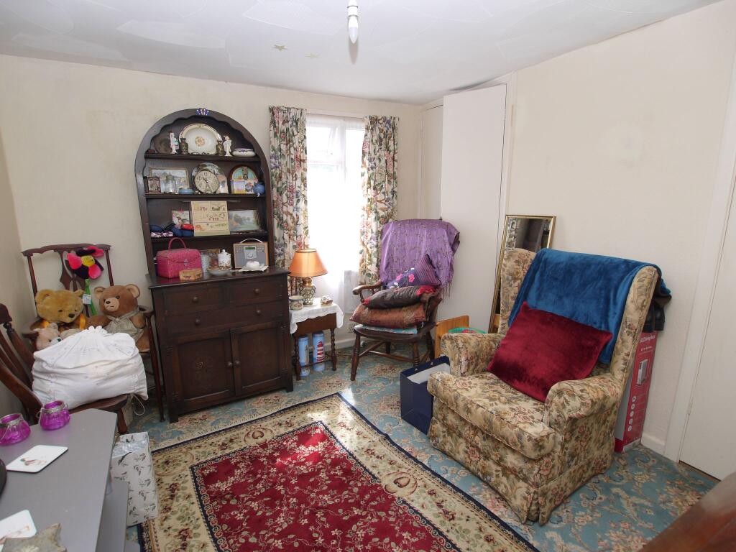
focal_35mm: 18
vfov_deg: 71.6
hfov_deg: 87.8
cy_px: 276
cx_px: 368
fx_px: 383
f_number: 4
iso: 100
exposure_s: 1/60
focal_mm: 9
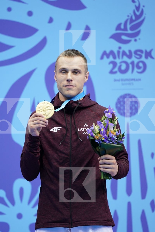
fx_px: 3875
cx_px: 78
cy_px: 116
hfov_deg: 2.3
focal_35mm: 600
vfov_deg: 3.4
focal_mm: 400
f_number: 2.8
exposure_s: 1/500
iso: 800
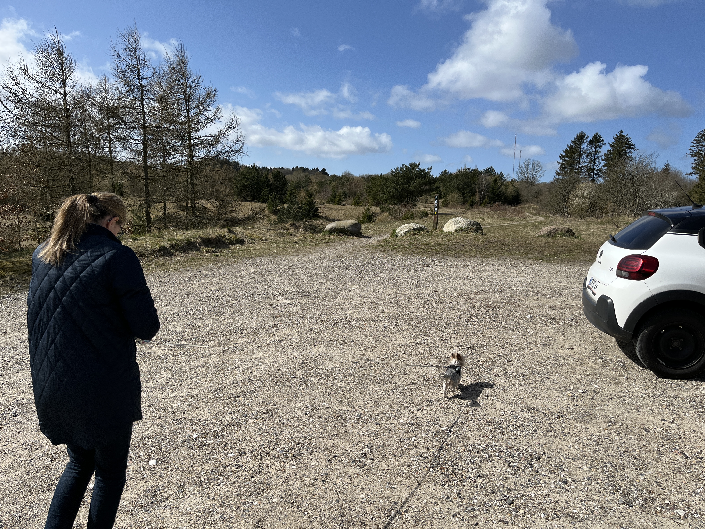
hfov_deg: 67.3
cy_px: 264
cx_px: 352
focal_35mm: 26
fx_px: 530
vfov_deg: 53.1
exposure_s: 1/4854
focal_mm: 5.1
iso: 50
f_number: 1.6
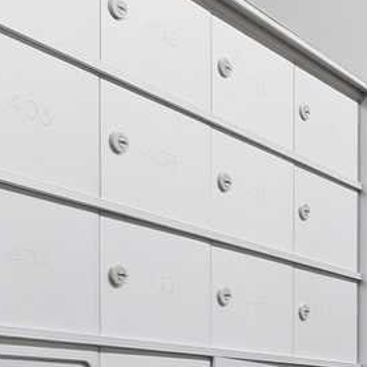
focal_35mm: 75
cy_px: 427
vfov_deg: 21.6
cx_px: 835
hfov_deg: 15.4
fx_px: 900
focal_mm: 10
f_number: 7.1
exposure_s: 1/10
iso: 640
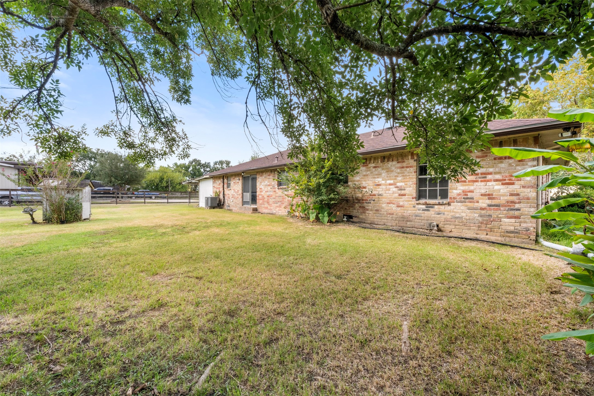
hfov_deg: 104.3
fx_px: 231
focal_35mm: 14
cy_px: 198
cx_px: 297
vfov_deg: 81.2
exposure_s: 1/80
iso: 800
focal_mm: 14
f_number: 9
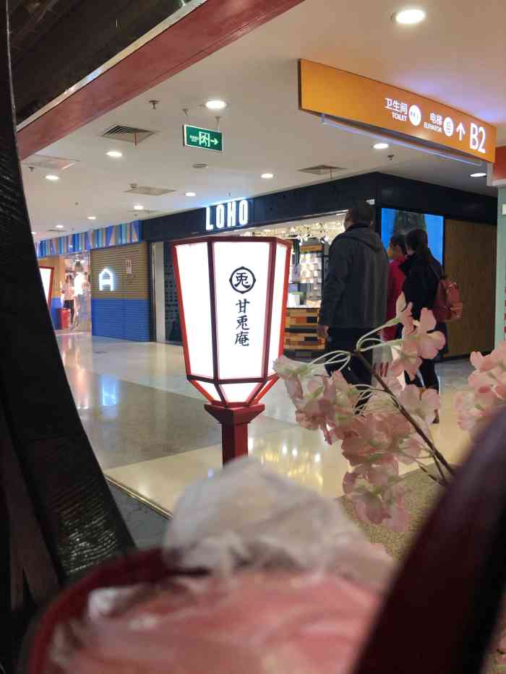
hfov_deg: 49.8
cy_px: 337
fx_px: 546
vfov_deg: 63.4
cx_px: 253
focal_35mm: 28
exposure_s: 1/33
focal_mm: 4
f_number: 1.8
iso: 32
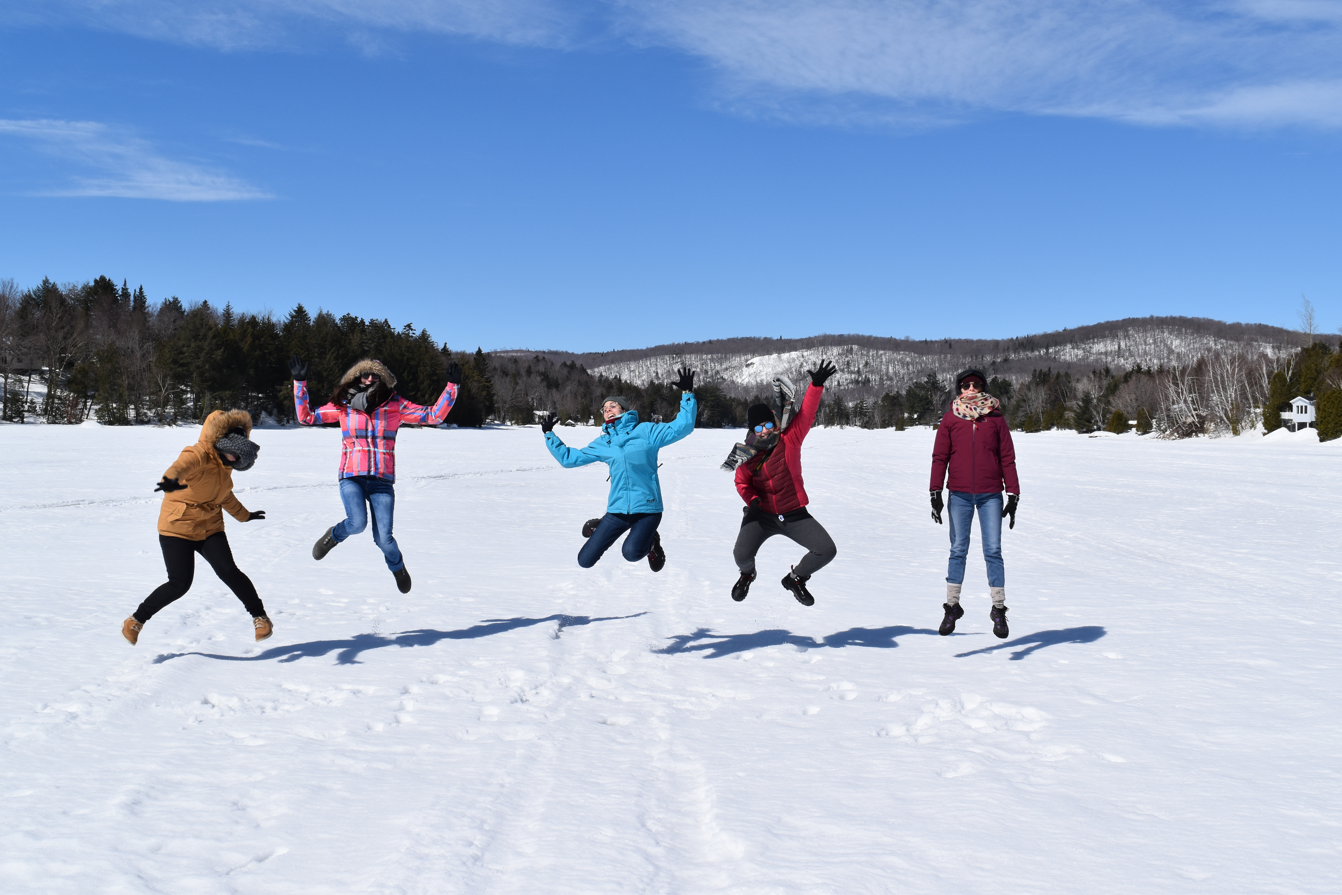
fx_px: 1342
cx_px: 671
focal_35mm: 36
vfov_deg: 36.9
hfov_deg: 53.1
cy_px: 448
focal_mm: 24
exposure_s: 1/640
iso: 200
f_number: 13
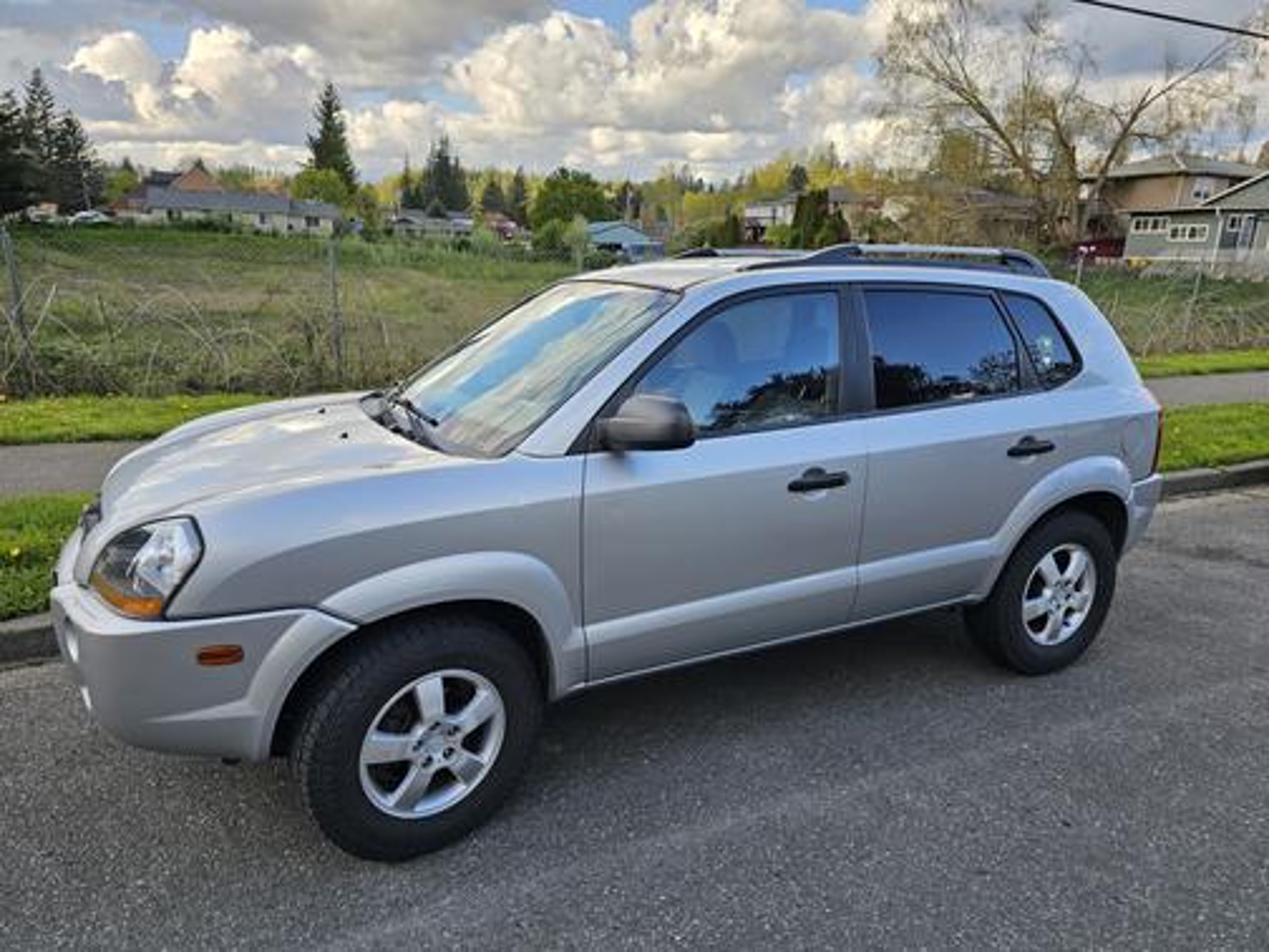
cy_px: 476
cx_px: 634
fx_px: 843
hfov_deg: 73.9
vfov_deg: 58.9
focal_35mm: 23
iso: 10
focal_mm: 6.3
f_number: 1.7
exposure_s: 1/196
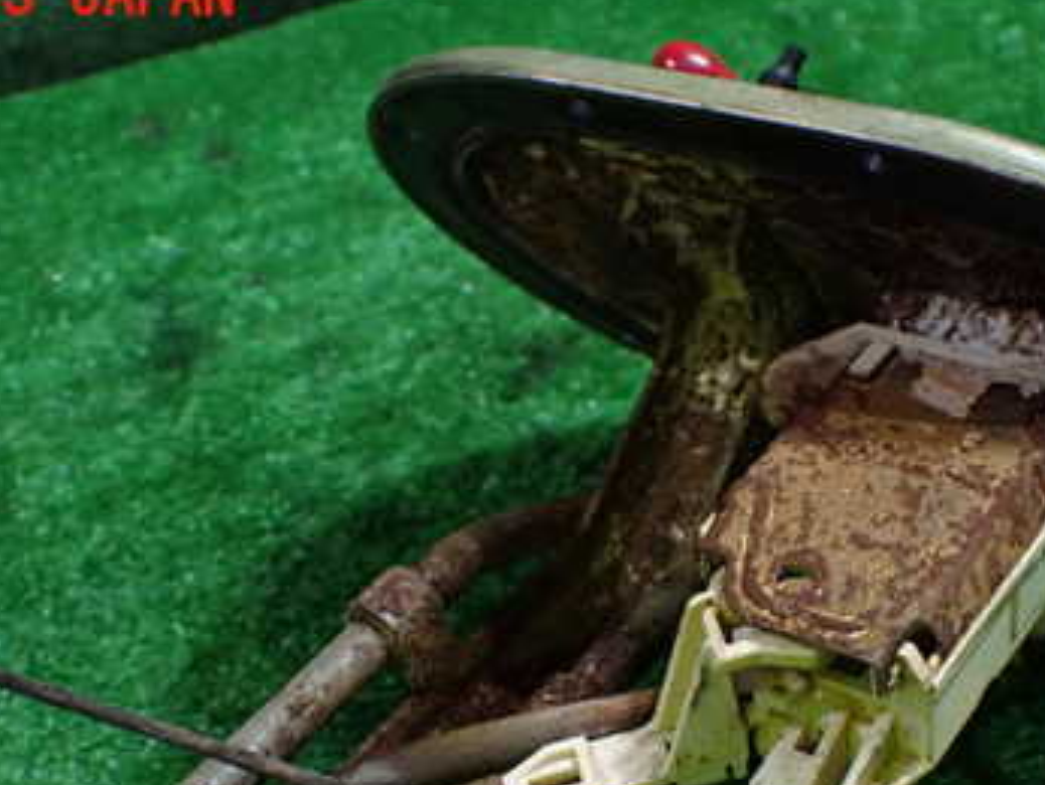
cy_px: 637
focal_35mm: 52
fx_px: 1571
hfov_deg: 36.7
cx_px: 592
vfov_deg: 27.5
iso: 800
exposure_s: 1/125
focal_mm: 5.4
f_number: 2.3
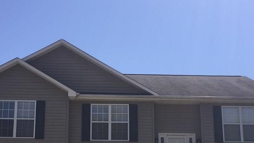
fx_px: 411
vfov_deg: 19.3
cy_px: 137
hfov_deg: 34.3
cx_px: 119
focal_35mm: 61
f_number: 2.2
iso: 32
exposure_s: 1/1980
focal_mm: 4.15
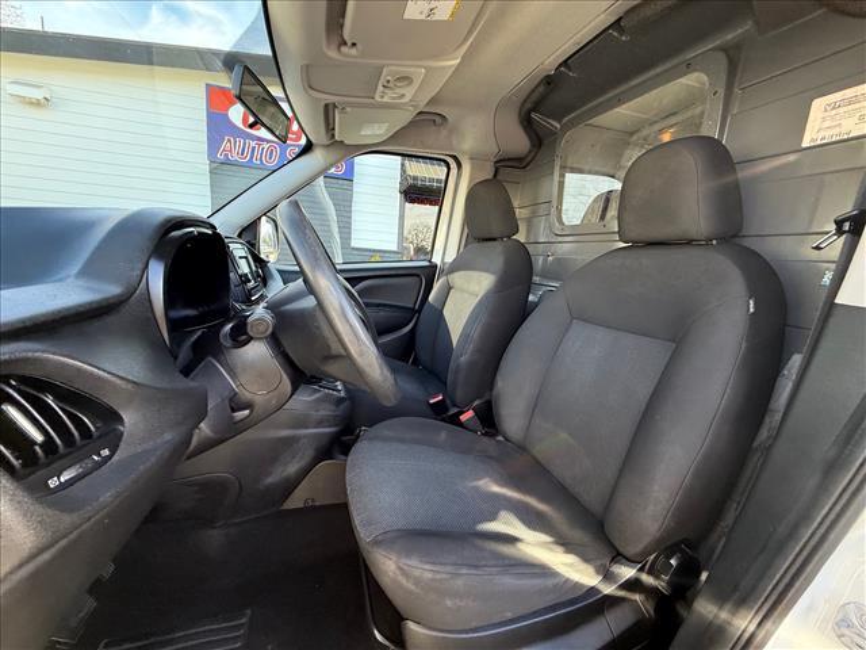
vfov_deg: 85.7
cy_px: 325
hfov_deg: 102.1
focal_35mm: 14
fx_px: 350
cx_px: 433
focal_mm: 2.22
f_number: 2.2
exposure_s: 1/99
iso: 125
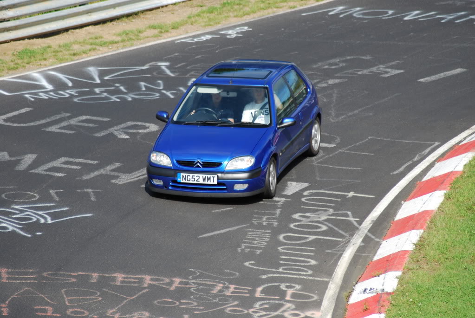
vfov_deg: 5.1
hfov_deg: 7.6
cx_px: 238
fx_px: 3567
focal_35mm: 270
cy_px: 159
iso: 200
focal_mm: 180
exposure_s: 1/800
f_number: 4.8
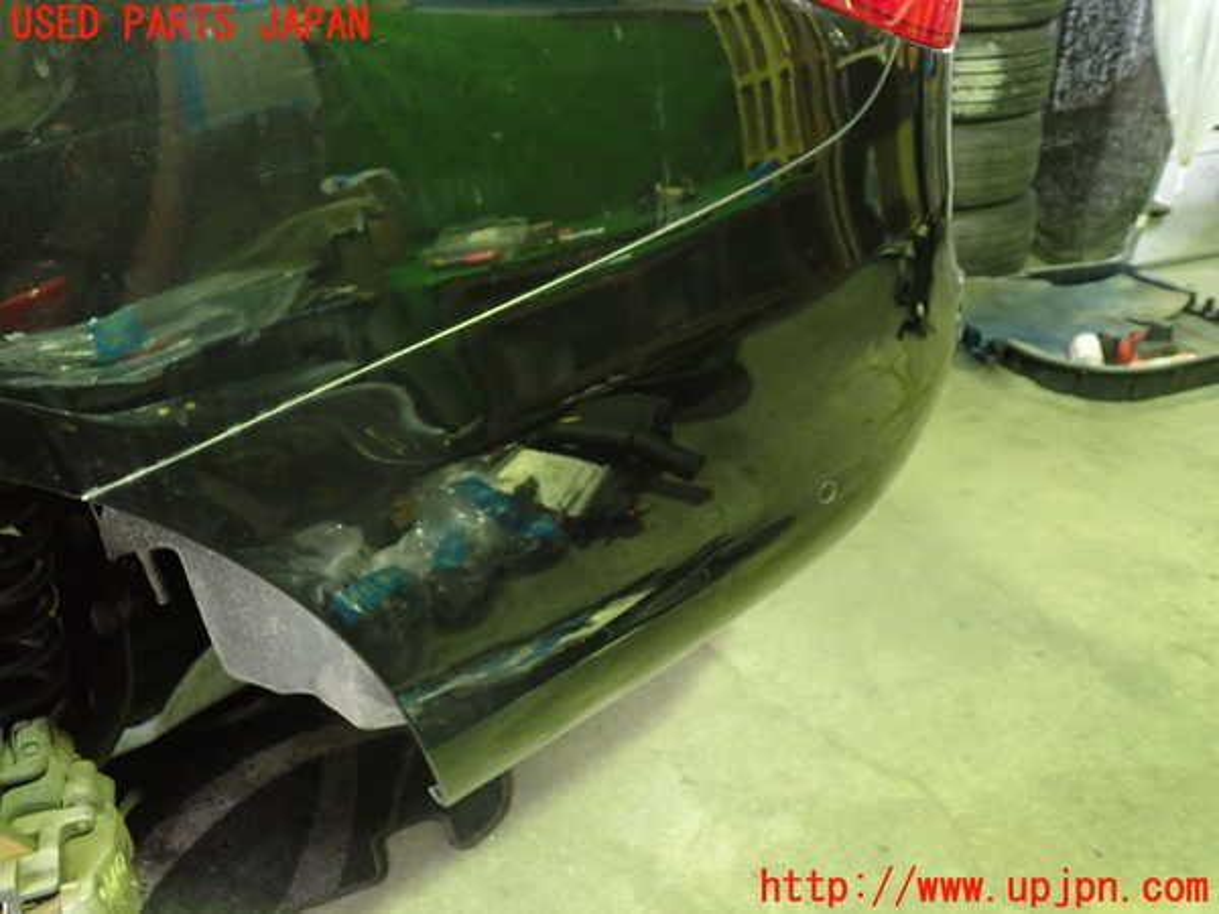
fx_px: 1056
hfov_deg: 60.0
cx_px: 610
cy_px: 457
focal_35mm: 30
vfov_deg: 46.8
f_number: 2.3
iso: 800
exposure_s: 1/25
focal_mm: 5.4
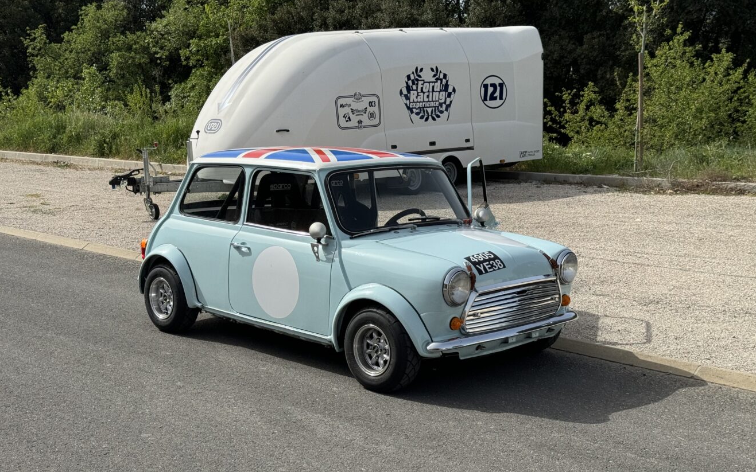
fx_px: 1051
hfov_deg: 39.6
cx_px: 378
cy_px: 265
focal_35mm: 51
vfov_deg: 25.3
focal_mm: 6.76
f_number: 1.78
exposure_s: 1/4975
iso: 64
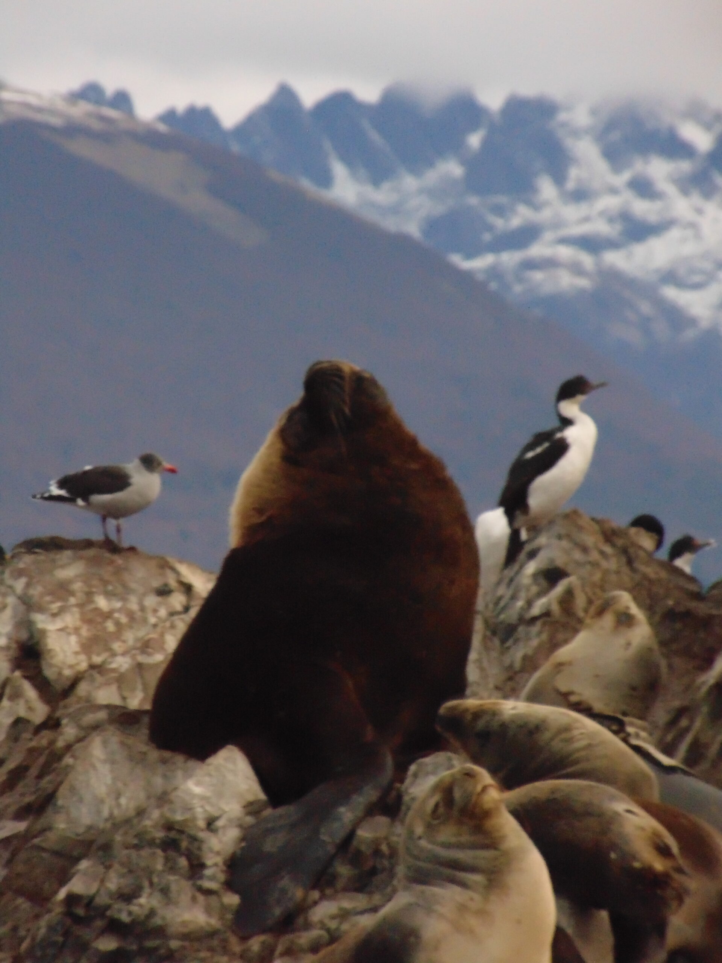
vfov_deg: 4.2
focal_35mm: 468
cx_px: 361
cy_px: 482
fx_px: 13015
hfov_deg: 3.2
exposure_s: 1/250
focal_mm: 84
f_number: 11.3
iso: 800
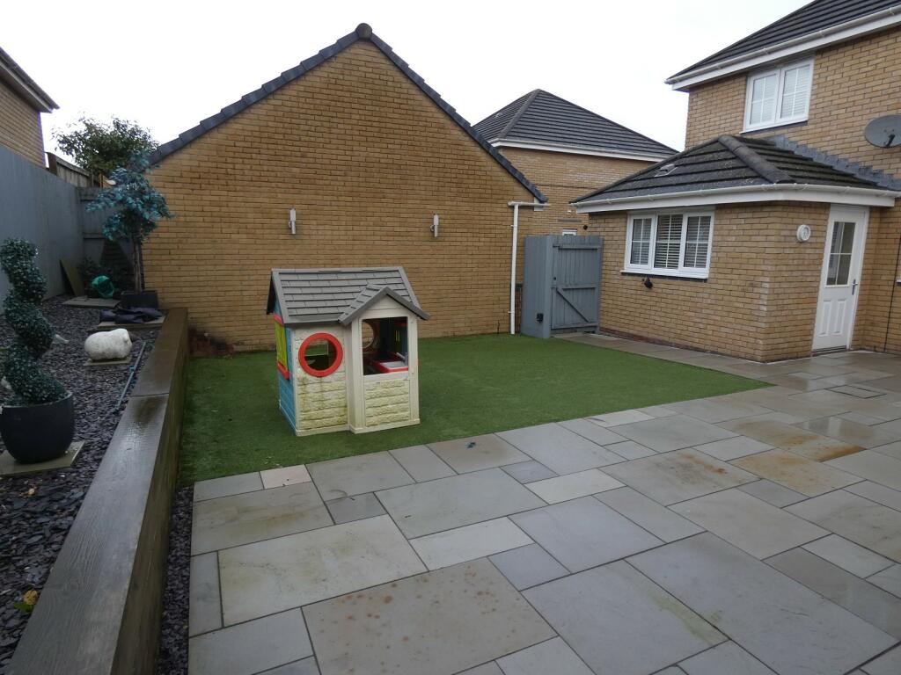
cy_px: 338
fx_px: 521
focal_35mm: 20
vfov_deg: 66.0
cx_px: 450
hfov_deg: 81.7
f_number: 2.8
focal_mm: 3.6
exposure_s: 1/100
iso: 80
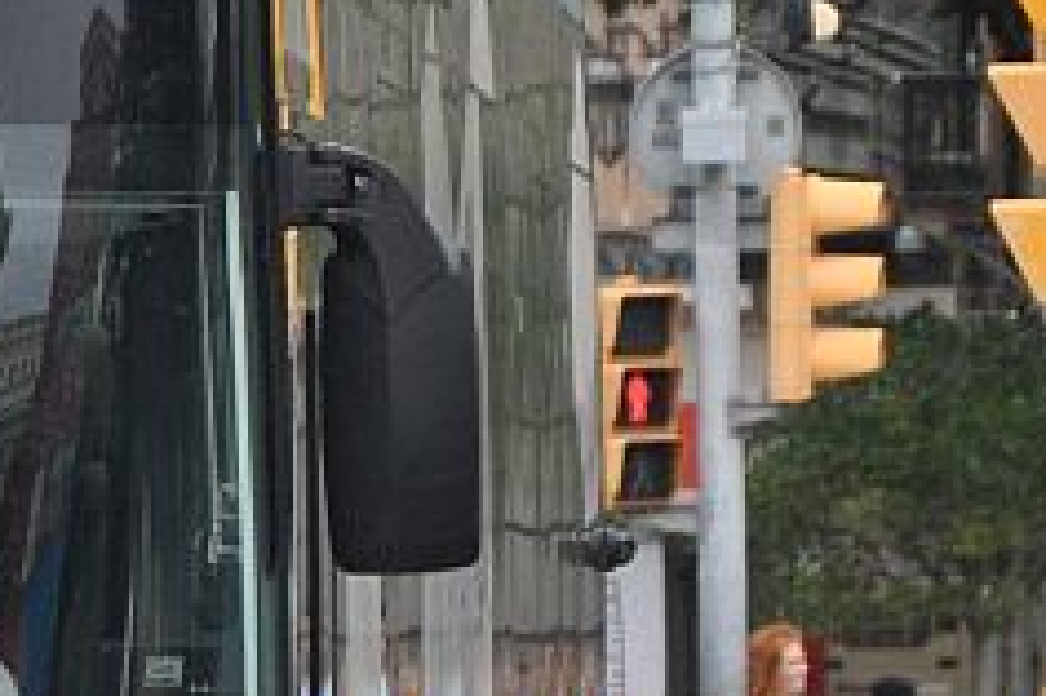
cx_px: -594
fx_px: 20797
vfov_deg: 1.9
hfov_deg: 2.9
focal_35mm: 716
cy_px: 563
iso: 800
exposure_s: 1/640
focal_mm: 105
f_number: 5.6
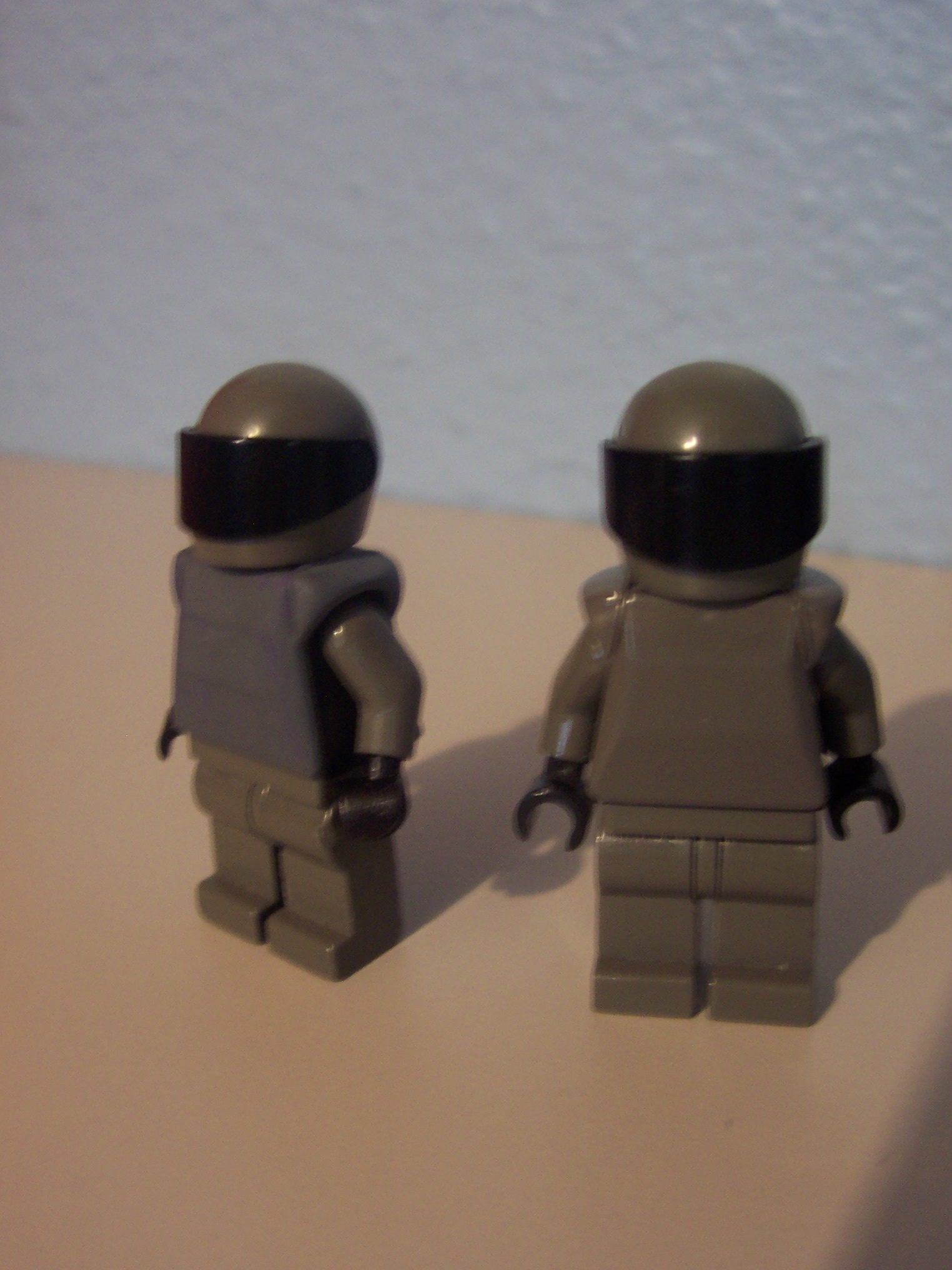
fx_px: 1357
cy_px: 635
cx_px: 476
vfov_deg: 50.1
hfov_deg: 38.7
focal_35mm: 37
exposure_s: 1/8
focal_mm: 5.6
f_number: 2.8
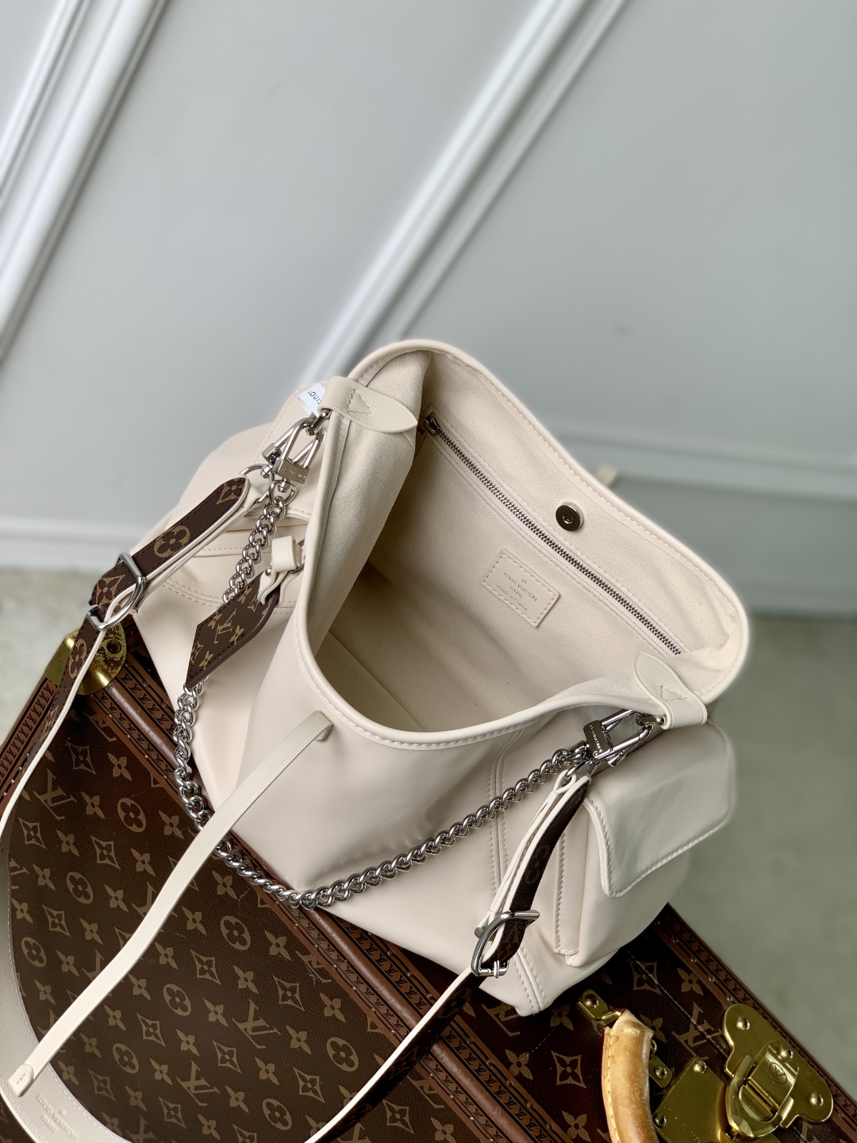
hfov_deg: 28.0
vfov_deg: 36.8
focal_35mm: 52
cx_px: 428
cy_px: 572
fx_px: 1717
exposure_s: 1/122
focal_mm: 6
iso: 16
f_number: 2.4
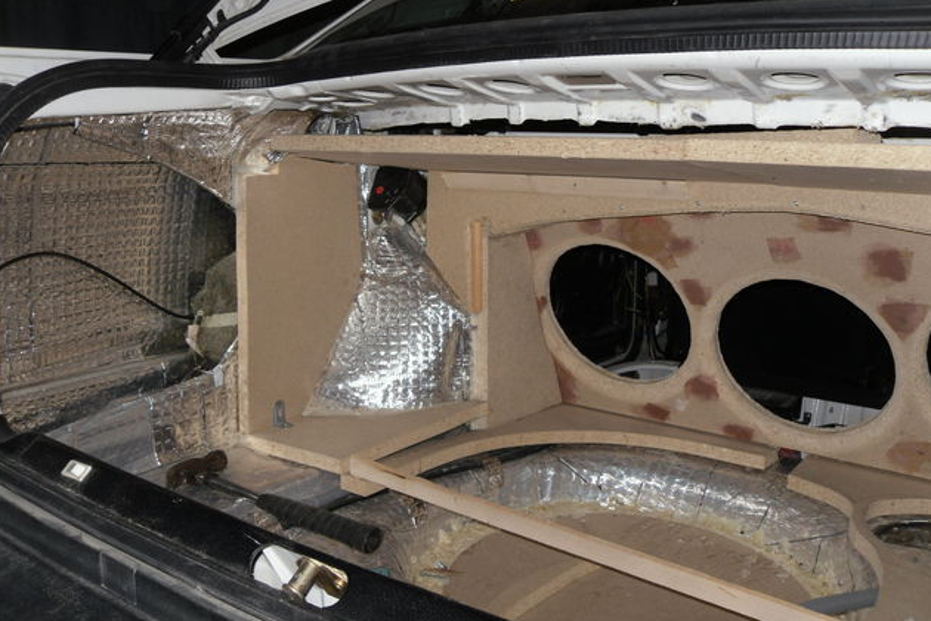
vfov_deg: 35.9
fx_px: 957
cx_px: 467
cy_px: 305
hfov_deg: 51.9
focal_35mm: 37
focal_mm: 6.3
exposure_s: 1/45
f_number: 3.5
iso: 80
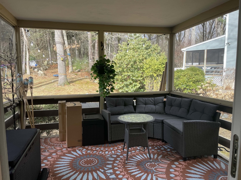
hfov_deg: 67.3
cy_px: 90
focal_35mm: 26
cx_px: 120
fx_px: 181
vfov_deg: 53.1
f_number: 1.6
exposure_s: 1/335
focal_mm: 4.2
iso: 32
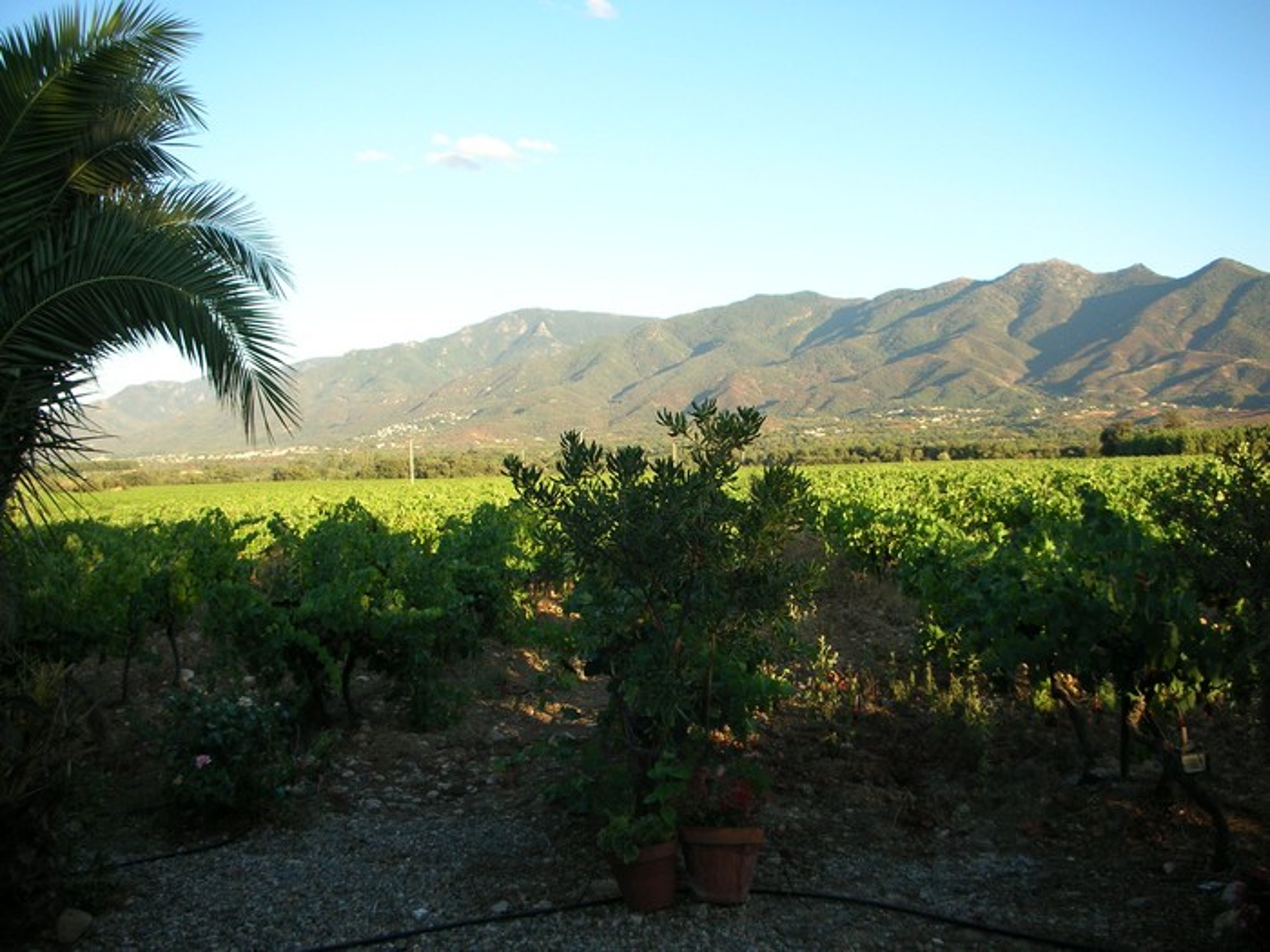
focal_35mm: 35
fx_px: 1284
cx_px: 635
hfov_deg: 52.6
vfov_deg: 40.7
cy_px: 476
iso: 71
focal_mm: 5.8
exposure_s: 1/250
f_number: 3
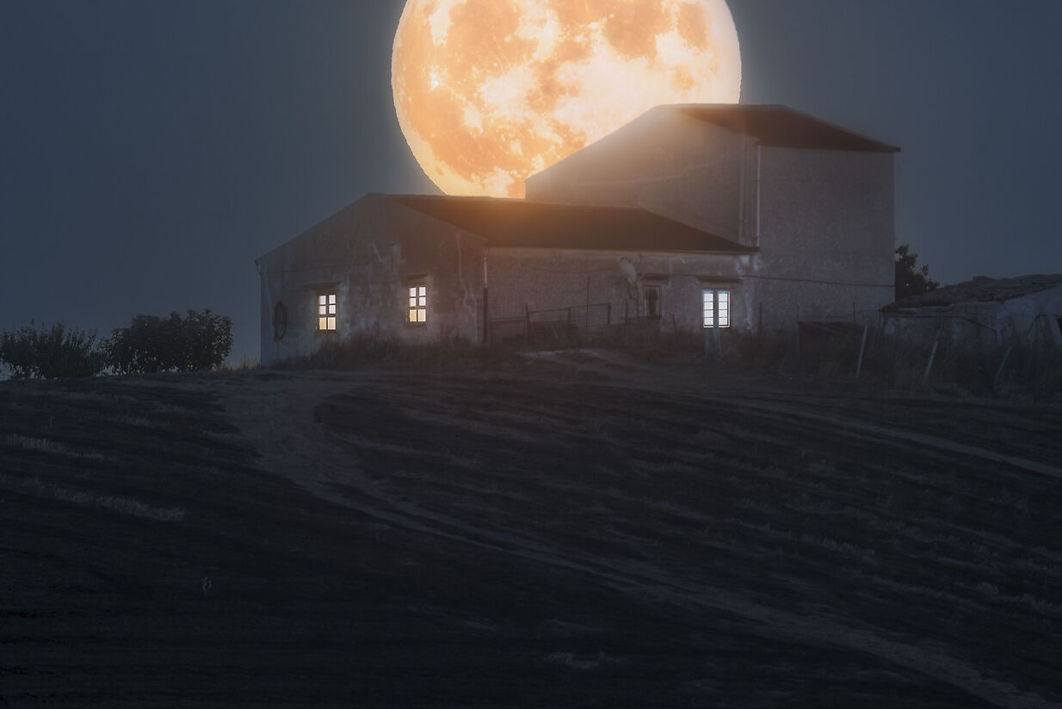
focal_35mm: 778
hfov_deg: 2.7
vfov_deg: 1.8
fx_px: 22952
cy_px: 267
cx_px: 709
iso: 400
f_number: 6.3
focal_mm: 400
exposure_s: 8
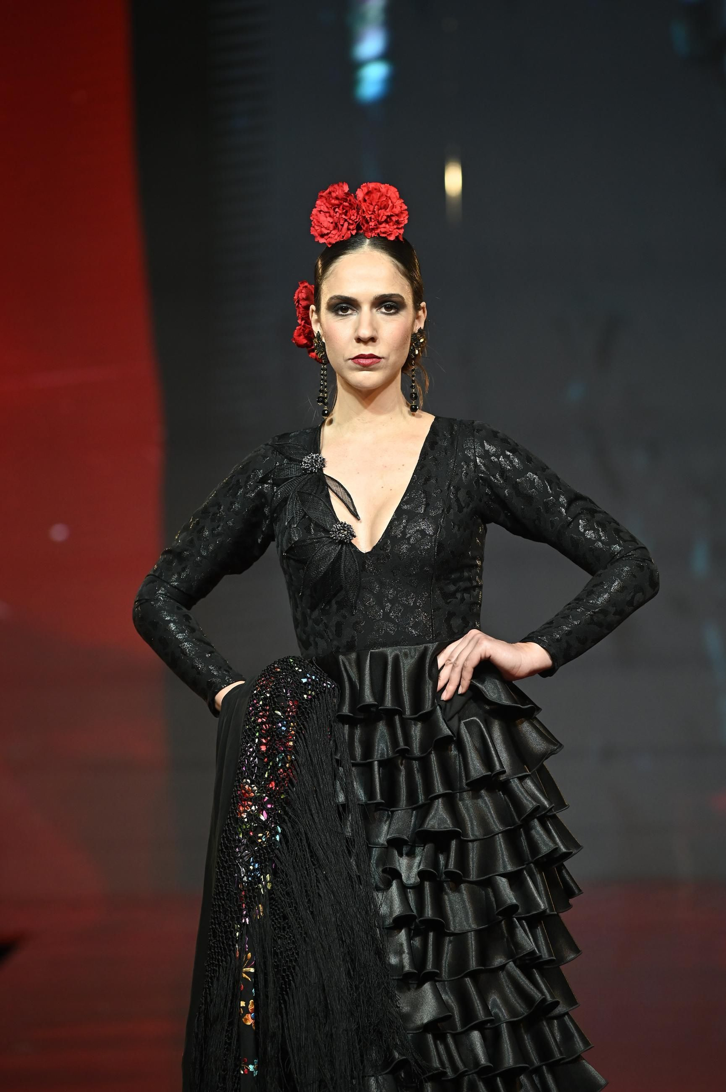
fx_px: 4392
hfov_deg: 9.4
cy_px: 546
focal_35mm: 145
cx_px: 363
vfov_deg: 14.2
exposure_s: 1/320
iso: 2000
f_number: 4.5
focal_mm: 145
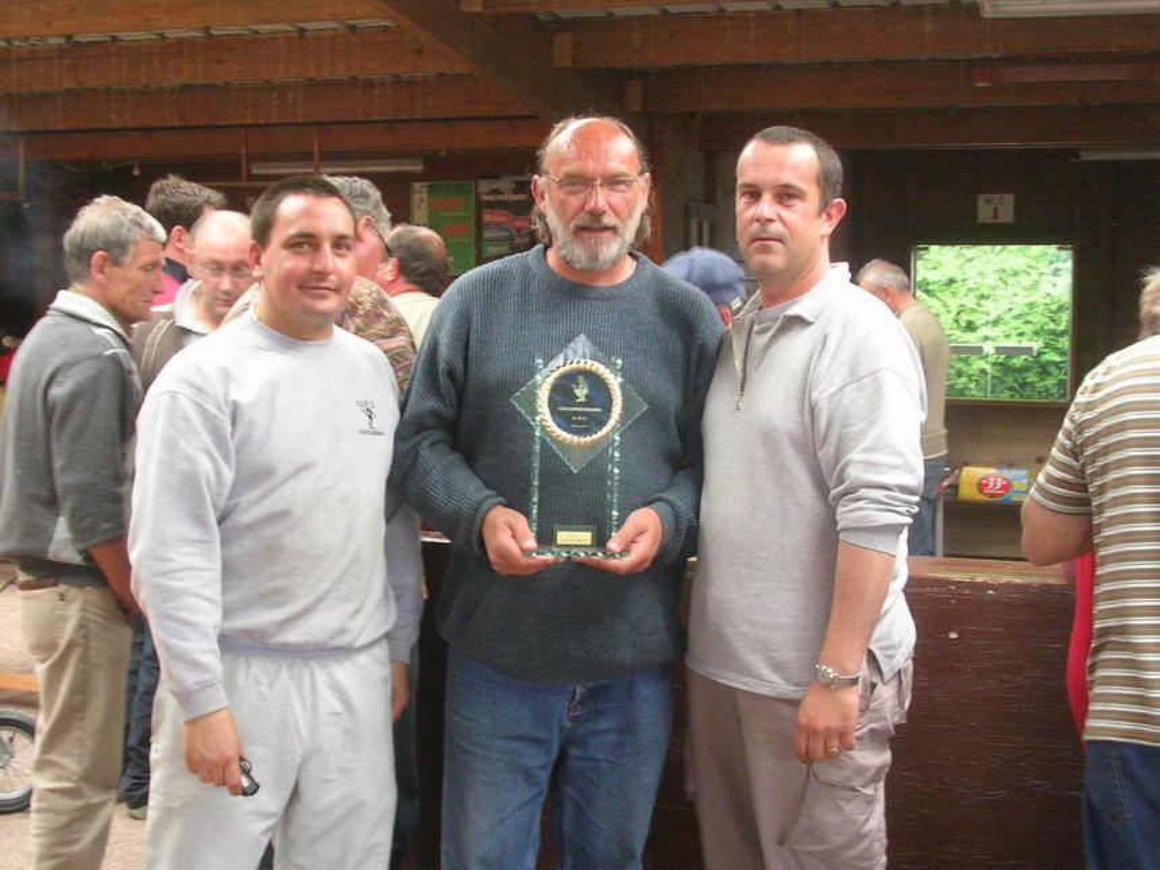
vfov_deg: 26.1
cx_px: 580
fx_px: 1877
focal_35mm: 56
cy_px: 435
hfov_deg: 34.3
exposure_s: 1/6
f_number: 3.3
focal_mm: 8.5
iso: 155
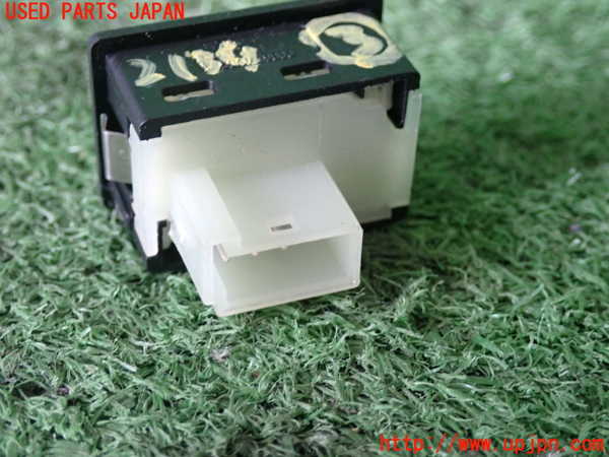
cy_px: 228
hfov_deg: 25.3
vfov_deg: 19.1
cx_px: 304
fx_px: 1355
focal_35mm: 77
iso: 640
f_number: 4.1
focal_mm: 13.65
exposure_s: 1/80
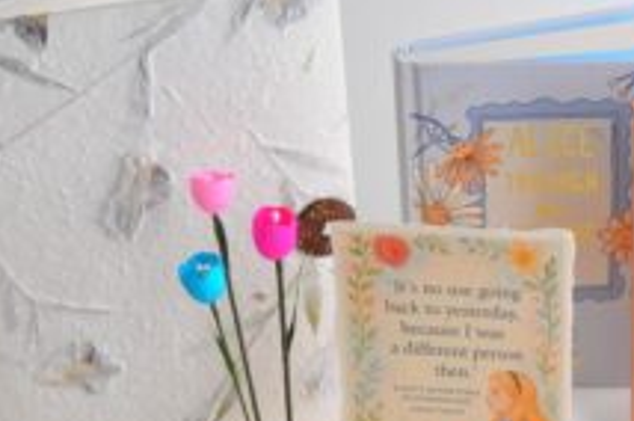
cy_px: 439
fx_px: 1776
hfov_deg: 20.2
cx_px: 430
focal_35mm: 101
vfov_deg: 13.3
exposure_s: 1/200
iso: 250
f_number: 8
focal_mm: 24
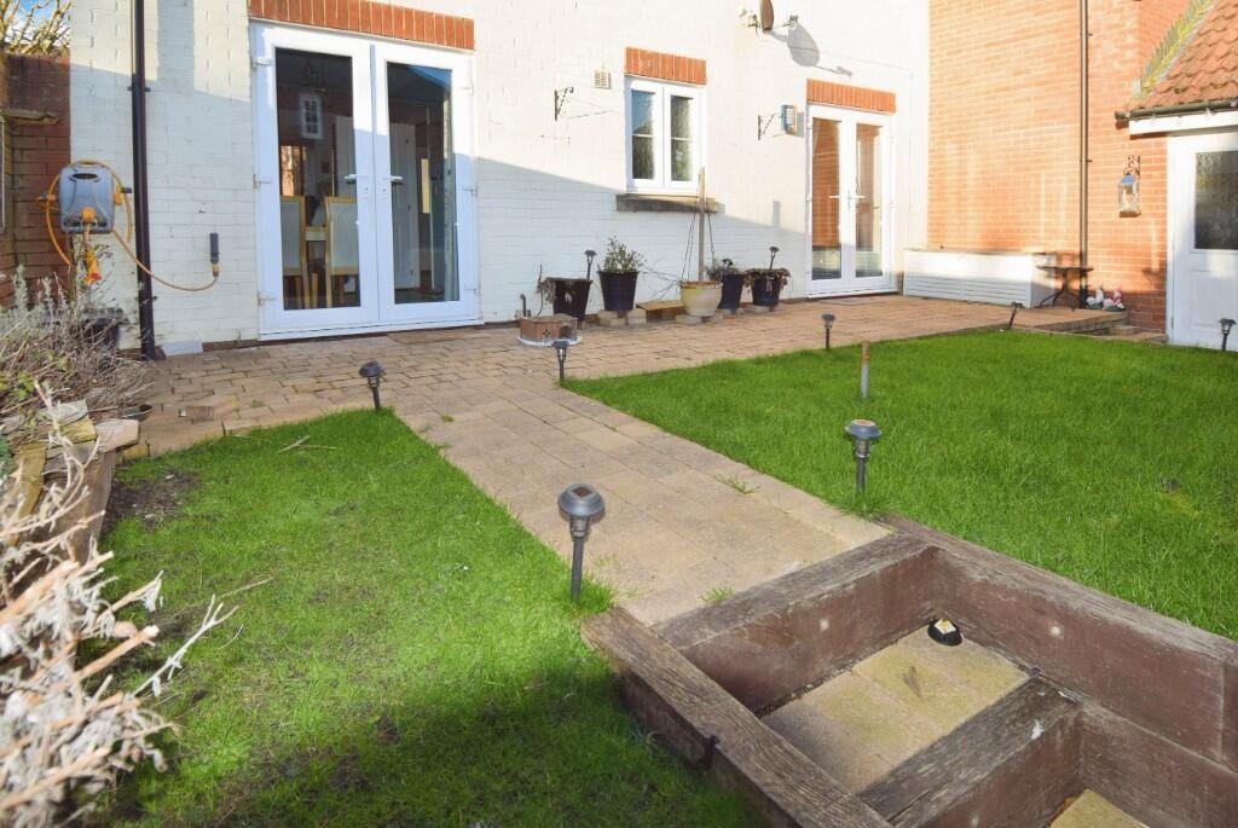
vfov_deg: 67.5
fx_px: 620
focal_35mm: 18
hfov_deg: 89.9
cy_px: 414
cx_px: 619
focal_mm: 12
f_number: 6.3
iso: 100
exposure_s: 1/160
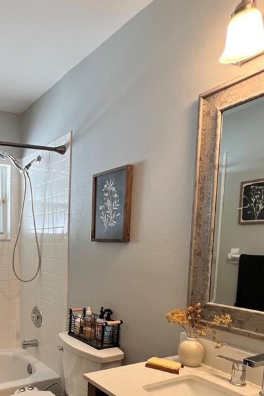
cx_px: 16
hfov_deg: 43.0
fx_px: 297
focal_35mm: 27
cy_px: 286
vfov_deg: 64.2
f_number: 1.8
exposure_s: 1/60
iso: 125
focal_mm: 1.57
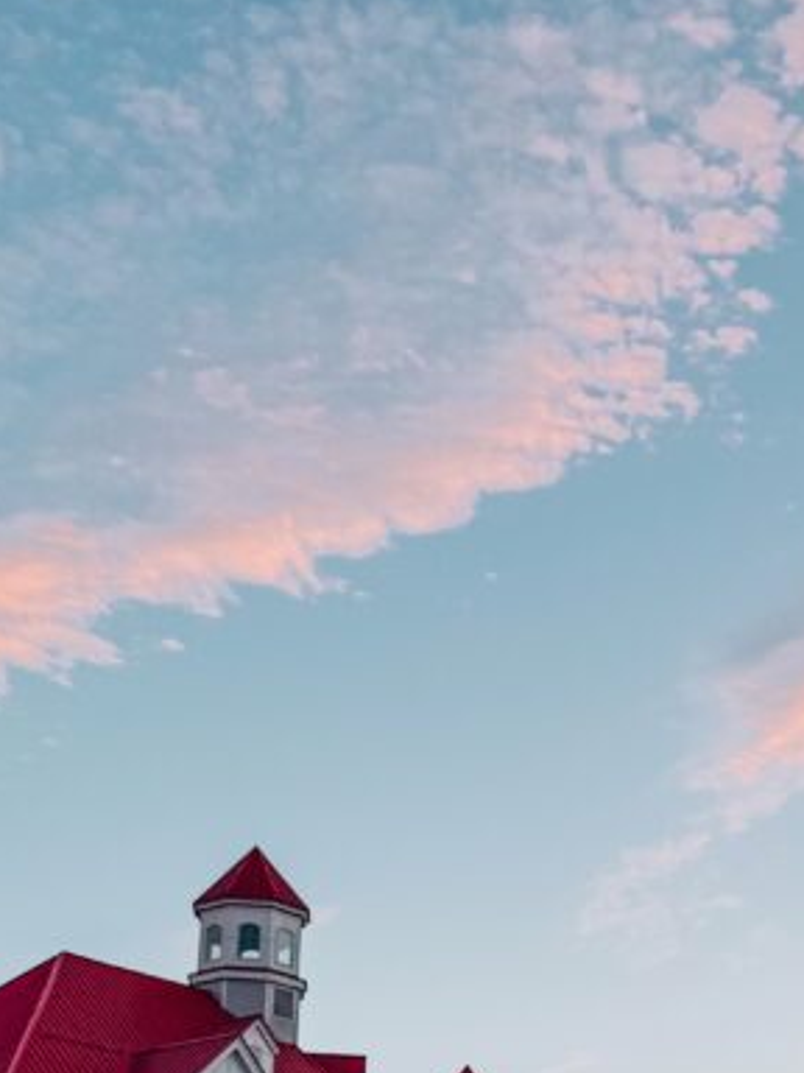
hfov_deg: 22.0
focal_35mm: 64
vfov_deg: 28.9
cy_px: 998
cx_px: 832
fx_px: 1982
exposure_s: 1/270
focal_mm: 6.76
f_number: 1.8
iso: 64
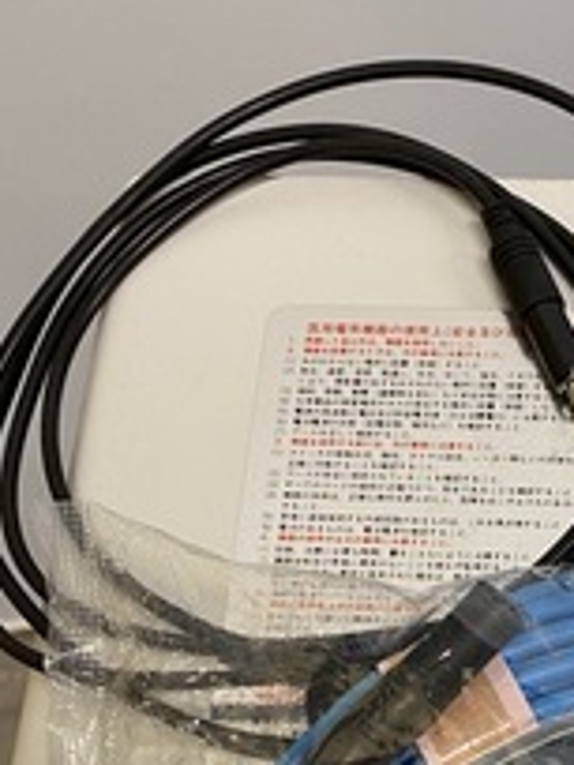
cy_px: 844
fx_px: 1503
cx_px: 660
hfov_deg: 20.4
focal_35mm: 68
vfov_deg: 26.3
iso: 100
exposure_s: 1/60
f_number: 1.8
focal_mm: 4.25
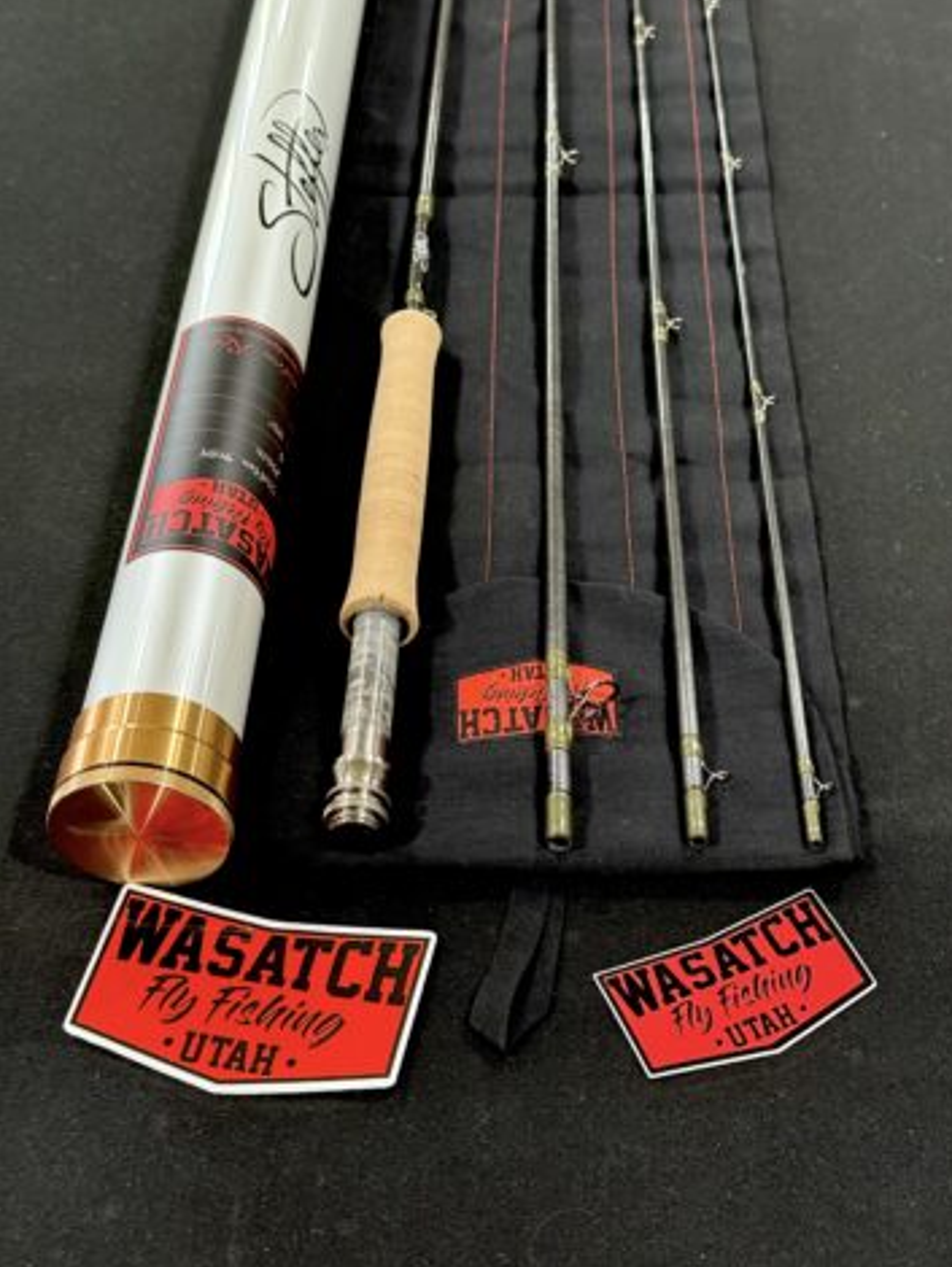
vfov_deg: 38.9
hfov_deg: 29.7
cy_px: 625
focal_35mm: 49
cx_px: 483
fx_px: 1795
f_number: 1.78
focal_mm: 6.76
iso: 500
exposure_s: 1/30
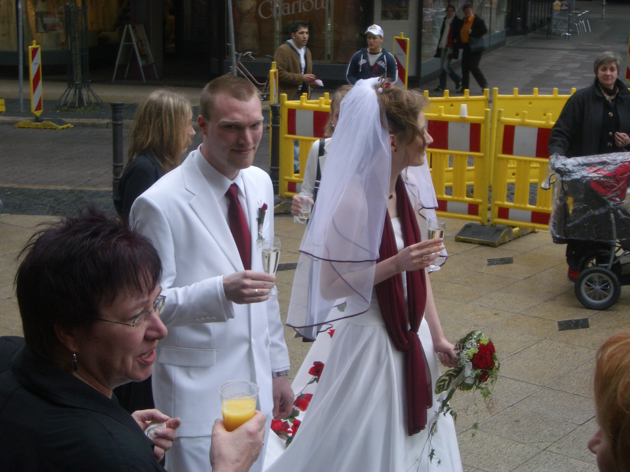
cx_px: 315
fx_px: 1128
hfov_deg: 31.2
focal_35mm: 62
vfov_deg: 23.7
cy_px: 236
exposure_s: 1/100
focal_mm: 10.2
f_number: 3.5
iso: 50
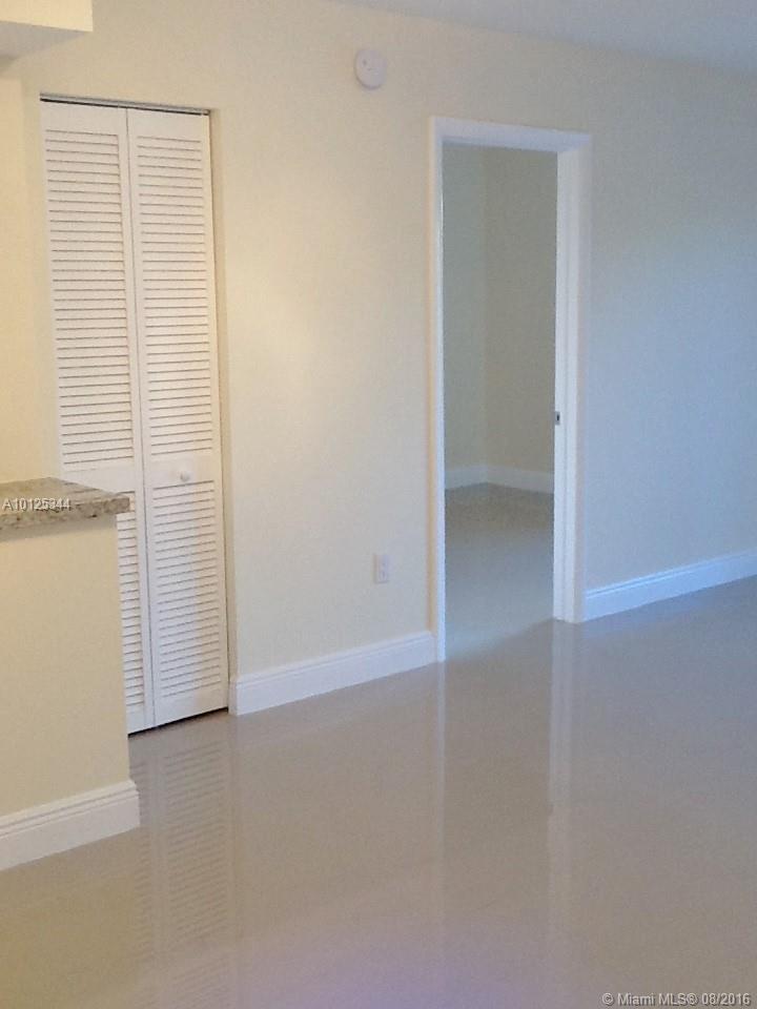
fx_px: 1283
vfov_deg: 42.9
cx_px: 378
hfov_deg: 32.9
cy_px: 504
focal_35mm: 44
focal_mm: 2.03
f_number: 2.4
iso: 50
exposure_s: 1/30
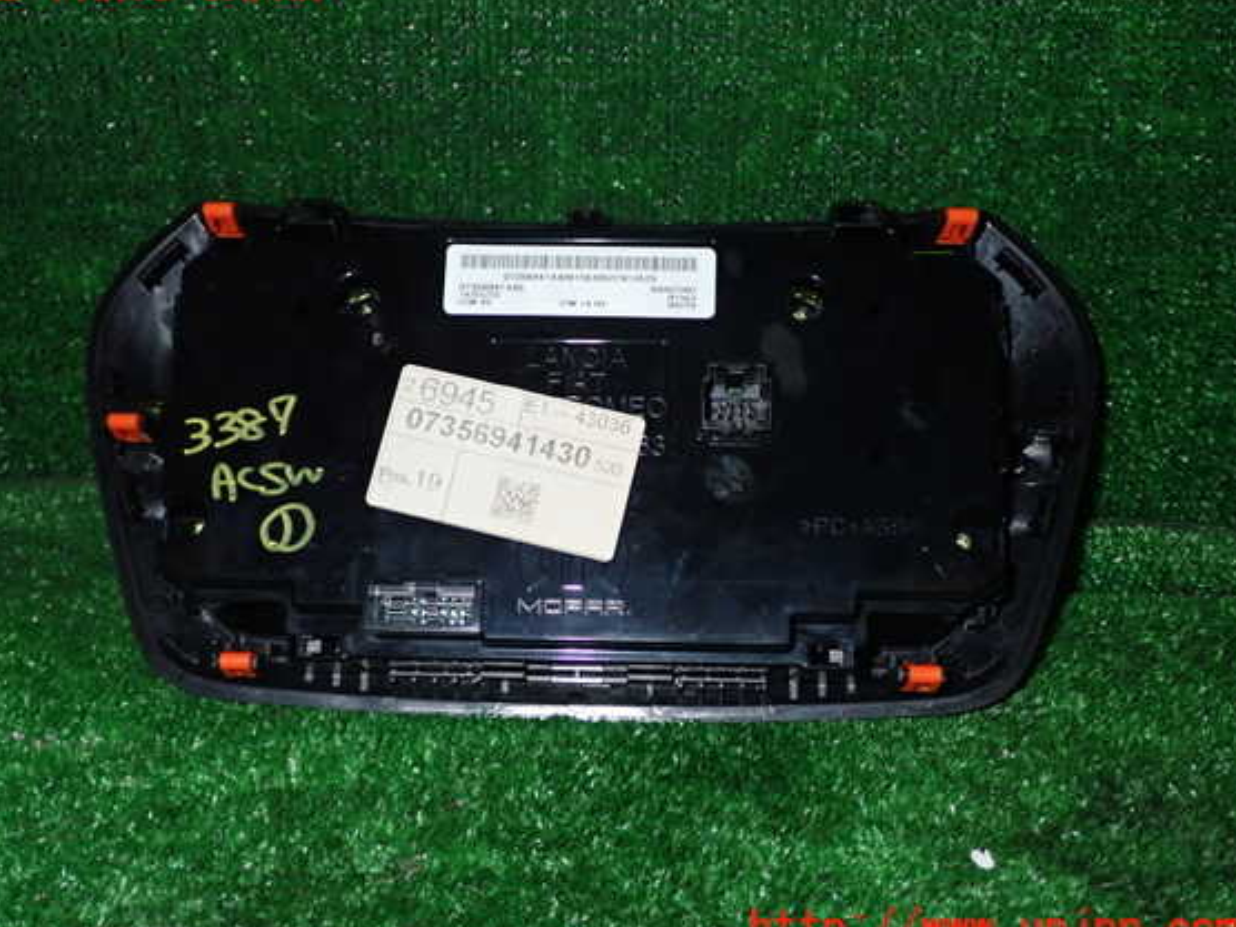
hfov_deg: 45.8
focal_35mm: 41
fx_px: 1464
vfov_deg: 35.1
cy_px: 458
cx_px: 585
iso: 400
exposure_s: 1/40
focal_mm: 6.83
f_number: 8
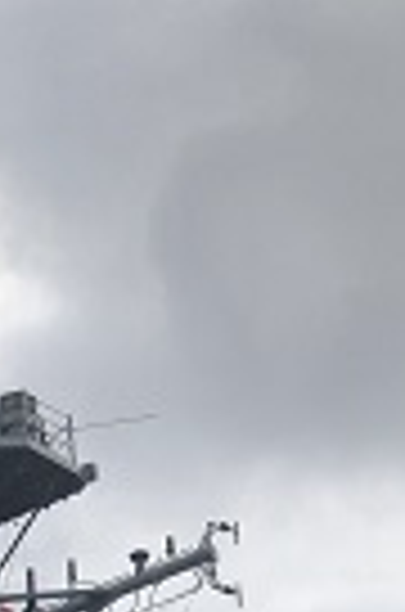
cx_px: -94
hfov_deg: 11.3
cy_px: 1228
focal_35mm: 118
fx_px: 2001
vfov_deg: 14.4
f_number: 1.8
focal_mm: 3.99
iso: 20
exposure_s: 1/2208
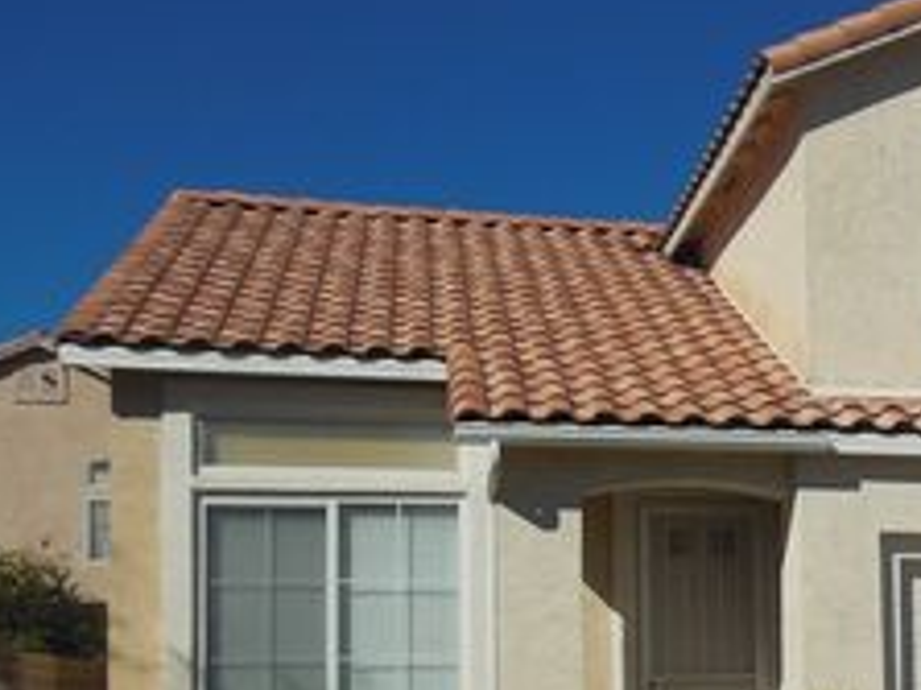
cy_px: 589
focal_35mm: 56
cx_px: 946
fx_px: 1489
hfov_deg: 31.5
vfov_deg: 25.5
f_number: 6.4
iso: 125
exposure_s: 1/1250
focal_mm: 4.5
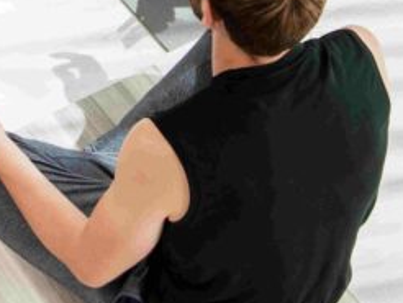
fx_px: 1631
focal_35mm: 140
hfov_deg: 13.6
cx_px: -100
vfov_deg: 10.3
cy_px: -122
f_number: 5
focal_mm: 35
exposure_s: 1/160
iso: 160
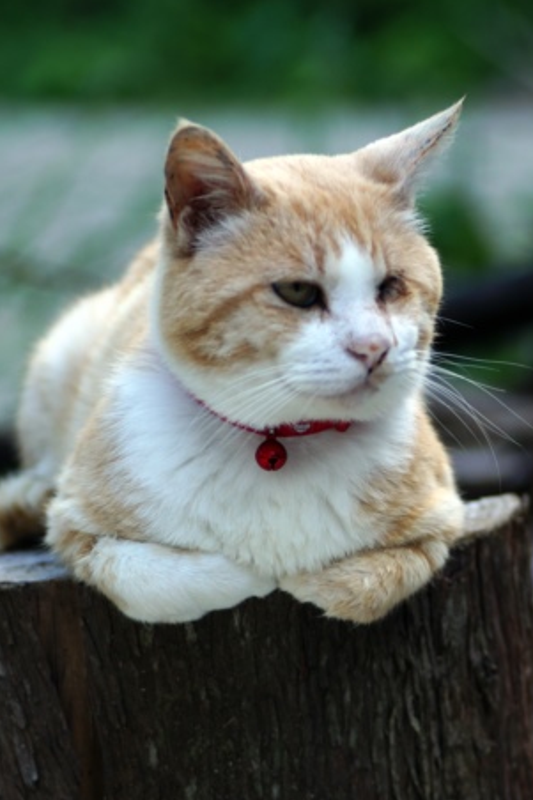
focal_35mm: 194
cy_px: 540
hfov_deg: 7.1
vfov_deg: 10.6
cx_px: 259
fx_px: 4311
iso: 200
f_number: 2.8
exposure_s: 1/640
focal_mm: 90
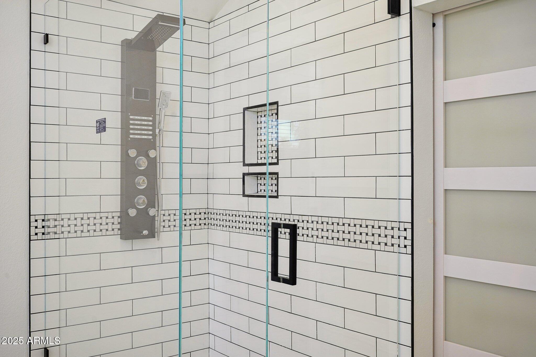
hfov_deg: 54.4
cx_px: 268
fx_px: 521
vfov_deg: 37.8
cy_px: 178
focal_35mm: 35
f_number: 8
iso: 400
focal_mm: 35
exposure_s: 1/60
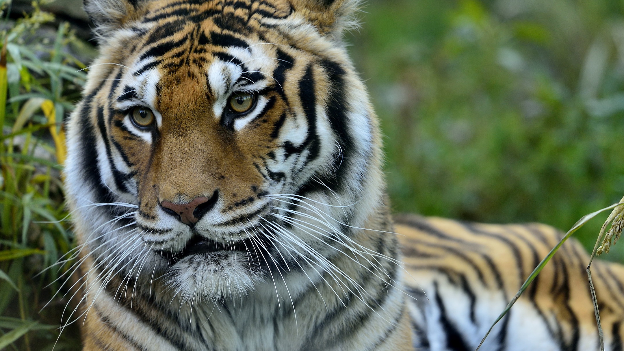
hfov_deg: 6.2
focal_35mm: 349
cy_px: 178
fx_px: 5775
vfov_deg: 3.5
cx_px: 325
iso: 800
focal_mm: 300
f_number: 5.6
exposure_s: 1/200
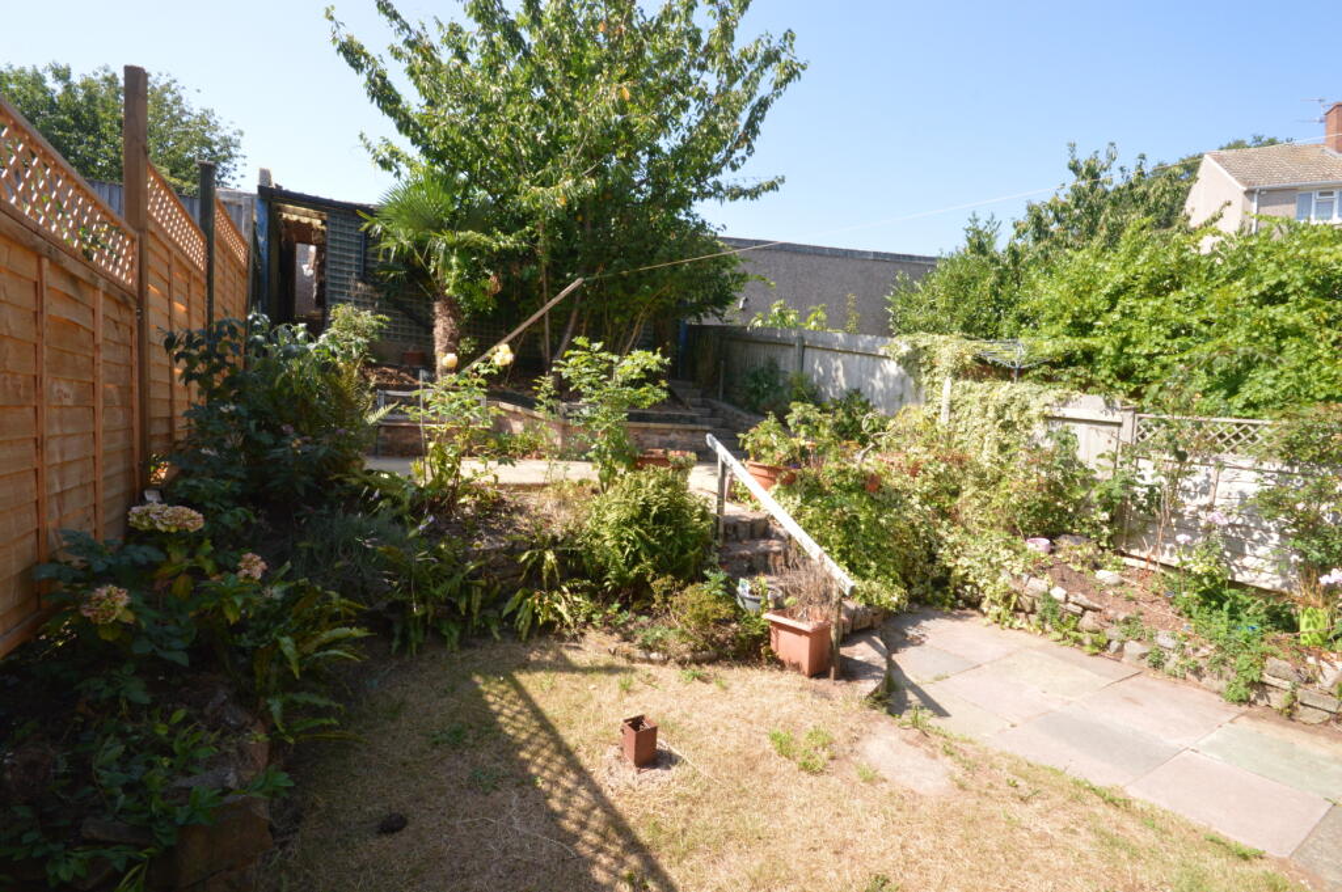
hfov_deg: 100.4
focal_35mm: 15
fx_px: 559
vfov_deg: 77.2
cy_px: 446
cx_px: 671
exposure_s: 1/200
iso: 800
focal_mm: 10
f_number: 16
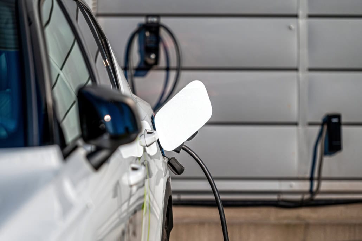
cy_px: 120
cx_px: 181
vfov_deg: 9.4
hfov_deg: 14.2
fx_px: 1457
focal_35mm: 145
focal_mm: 145
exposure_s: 1/4000
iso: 100
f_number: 2.8
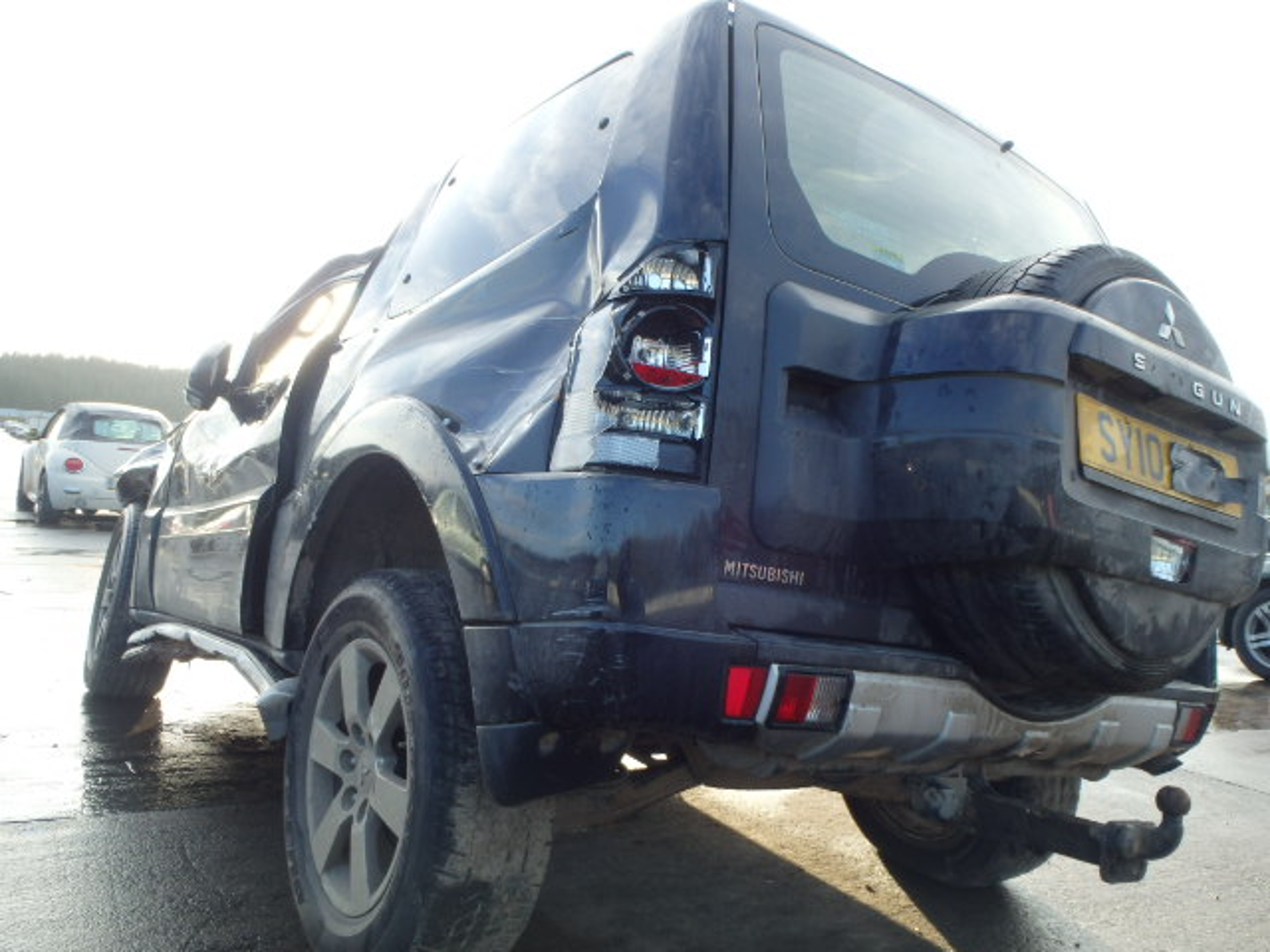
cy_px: 476
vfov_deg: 49.7
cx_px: 635
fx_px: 1027
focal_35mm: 28
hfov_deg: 63.4
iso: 125
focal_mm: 5
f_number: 3.9
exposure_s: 1/160
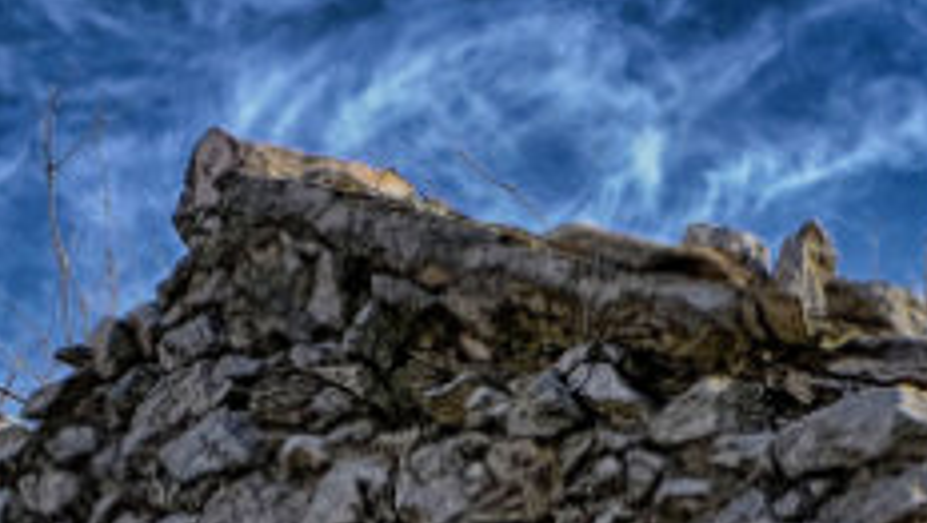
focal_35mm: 130
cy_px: 982
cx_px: 591
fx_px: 3198
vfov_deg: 8.9
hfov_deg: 16.5
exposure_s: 1/210
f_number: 9
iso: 200
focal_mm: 16
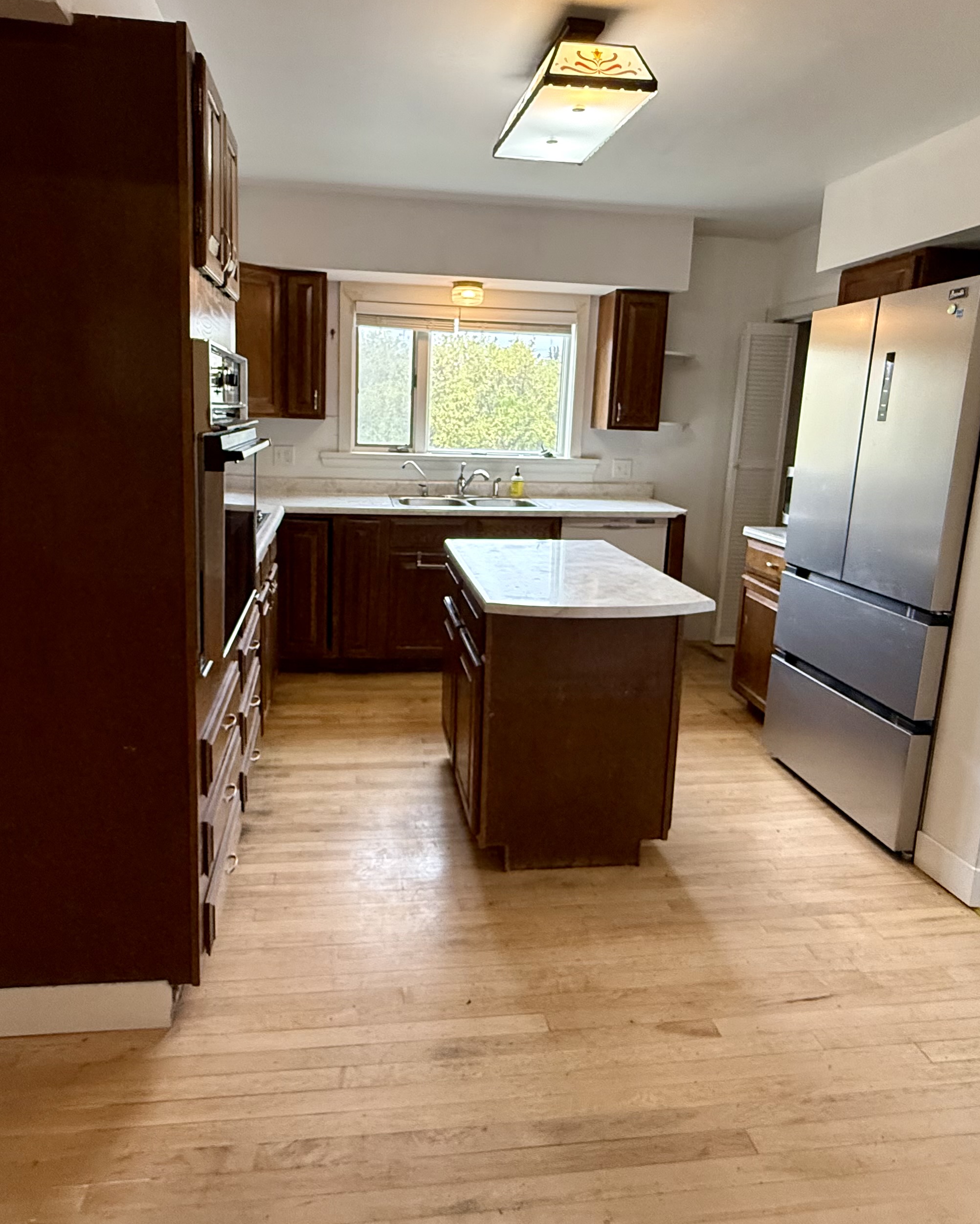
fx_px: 797
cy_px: 546
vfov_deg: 74.8
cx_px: 438
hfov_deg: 63.0
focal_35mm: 22
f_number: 2.2
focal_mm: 2.22
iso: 500
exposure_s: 1/120
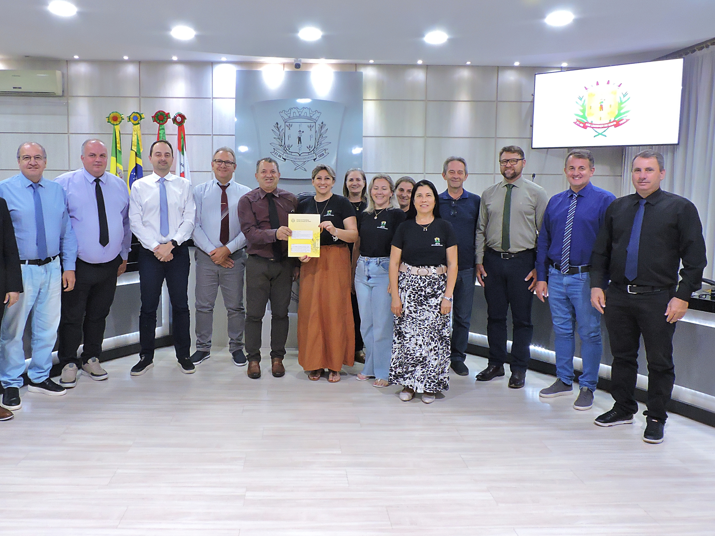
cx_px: 304
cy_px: 242
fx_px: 578
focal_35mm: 28
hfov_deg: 63.1
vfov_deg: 49.7
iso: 800
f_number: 5.3
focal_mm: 4.3
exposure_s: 1/15
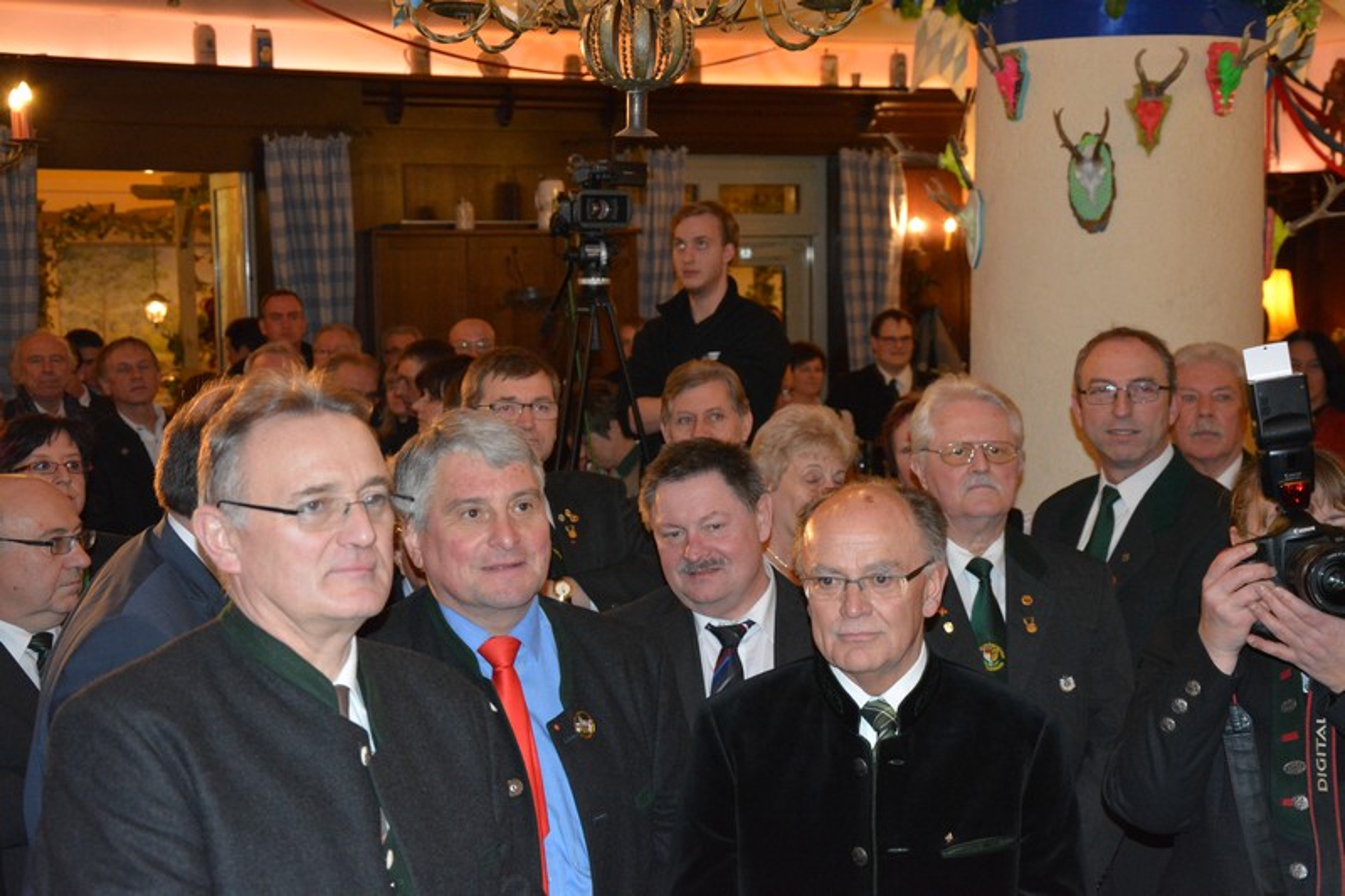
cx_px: 672
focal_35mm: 63
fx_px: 2353
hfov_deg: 31.9
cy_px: 448
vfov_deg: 21.6
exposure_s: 1/60
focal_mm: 42
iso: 3200
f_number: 4.8
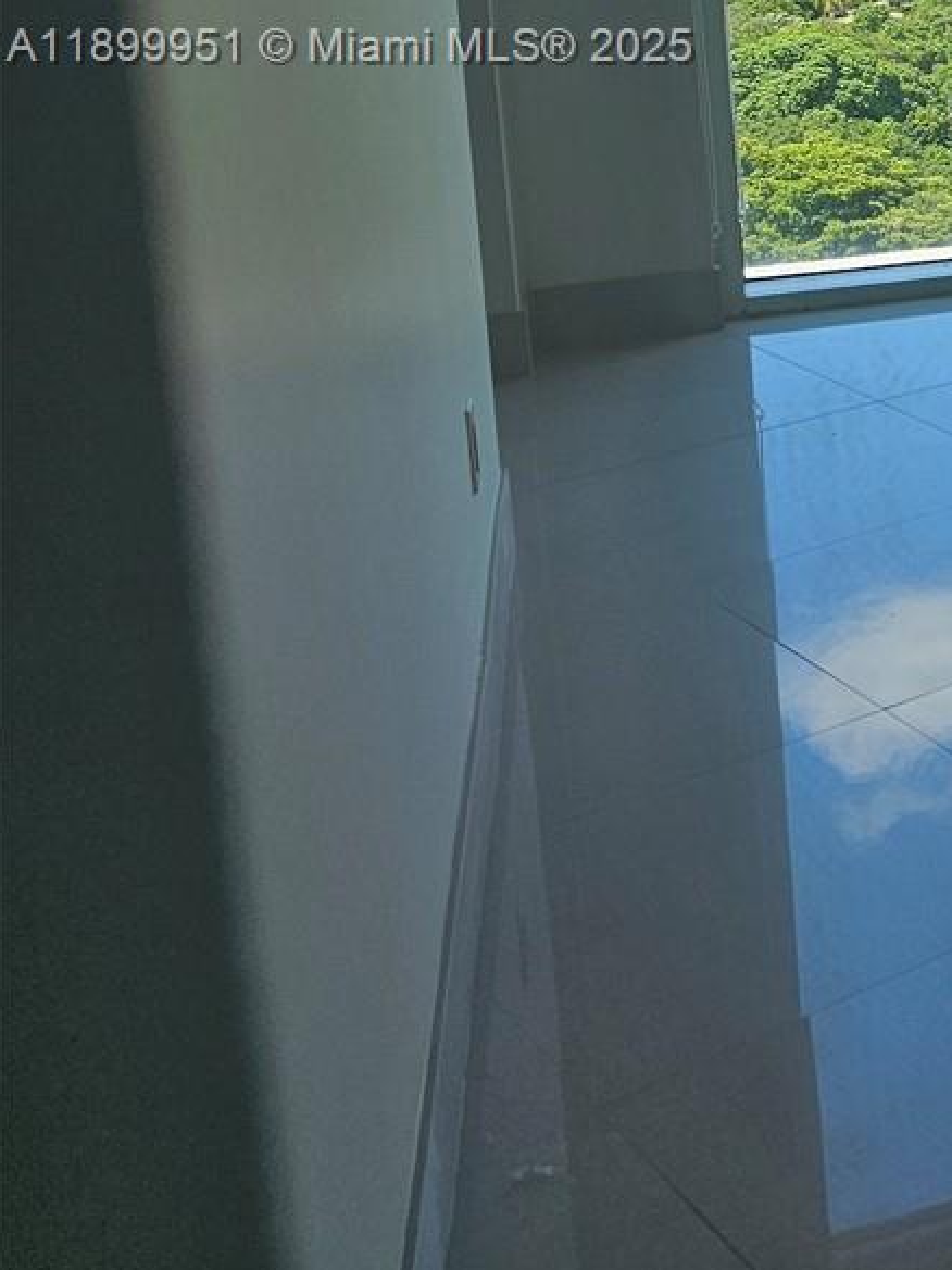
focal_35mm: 63
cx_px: 1737
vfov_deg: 29.1
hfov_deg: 18.2
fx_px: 2310
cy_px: 50
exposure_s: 1/209
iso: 20
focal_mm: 6.3
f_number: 1.7
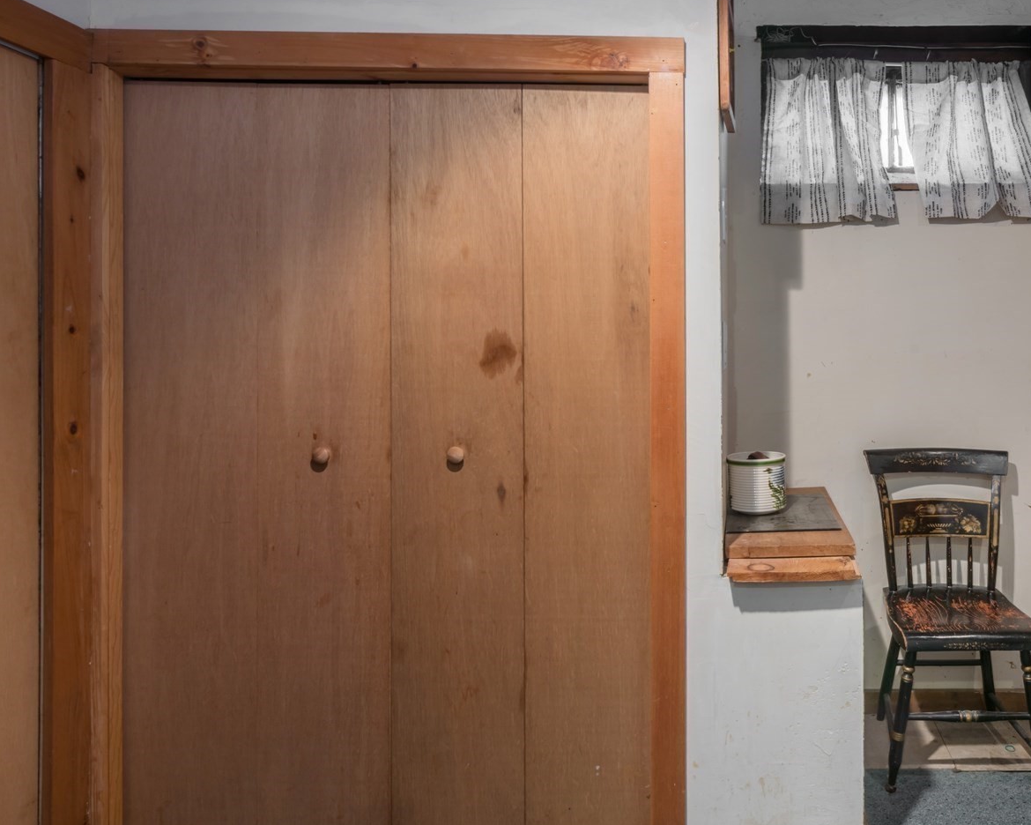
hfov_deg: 70.4
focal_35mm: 23
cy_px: 320
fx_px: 702
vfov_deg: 60.2
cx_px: 690
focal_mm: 14
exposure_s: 8
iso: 100
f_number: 16
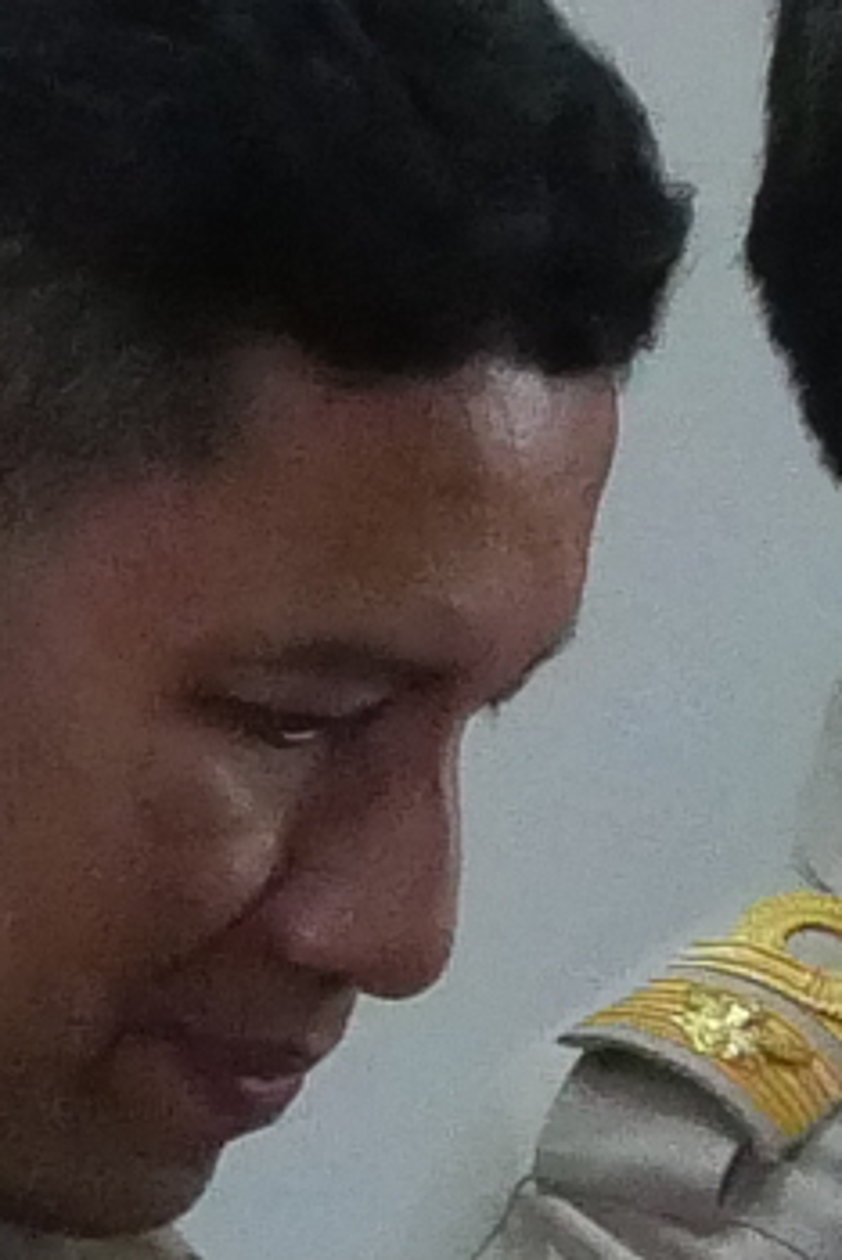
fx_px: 12989
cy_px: 1454
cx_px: 3134
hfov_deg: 3.6
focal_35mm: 371
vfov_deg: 5.5
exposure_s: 1/80
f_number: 8
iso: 3200
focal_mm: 17
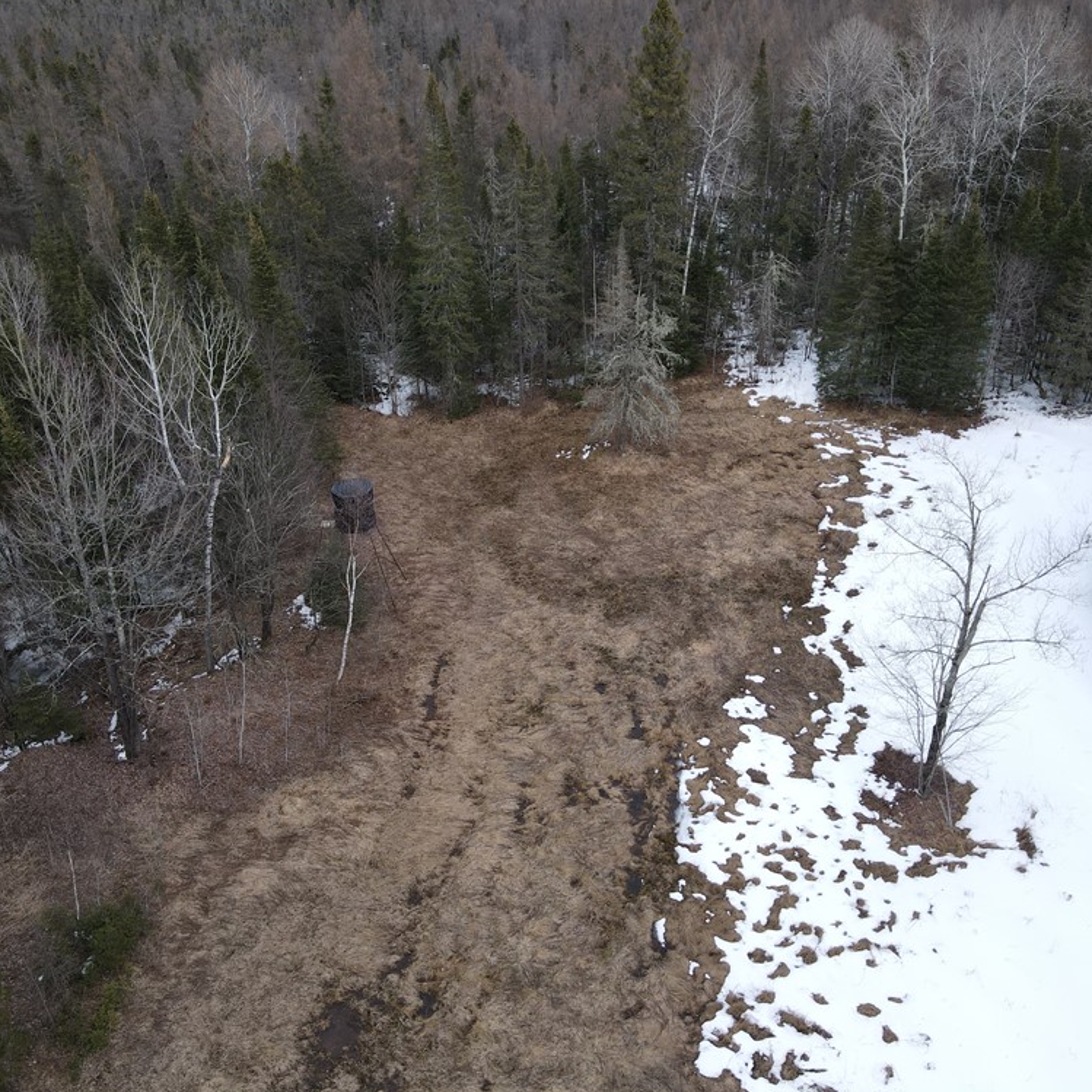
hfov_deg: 55.6
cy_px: 545
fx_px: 1035
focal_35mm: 29
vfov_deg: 55.6
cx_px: 544
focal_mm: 4.5
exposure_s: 1/125
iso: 100
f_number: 2.8
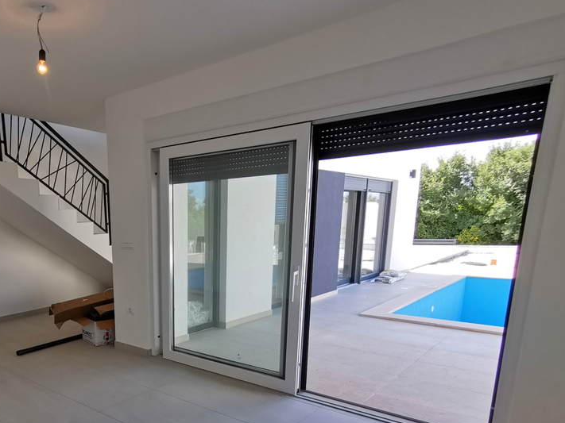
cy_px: 319
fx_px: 441
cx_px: 147
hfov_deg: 61.9
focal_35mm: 27
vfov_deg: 49.2
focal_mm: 2.35
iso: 50
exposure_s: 1/107
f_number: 2.2
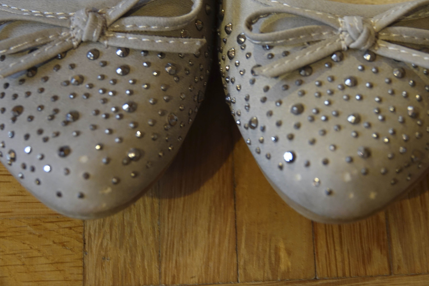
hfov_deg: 24.2
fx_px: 1001
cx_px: 215
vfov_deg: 16.3
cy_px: 142
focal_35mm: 84
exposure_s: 1/15
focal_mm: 30.5
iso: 800
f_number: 3.5
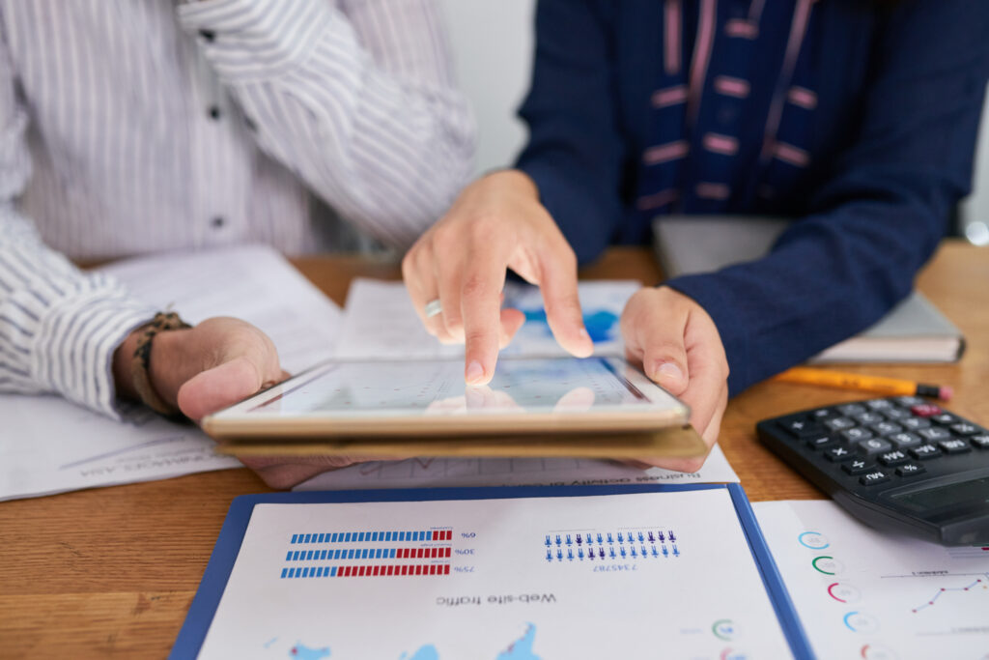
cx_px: 494
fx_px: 962
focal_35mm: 35
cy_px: 330
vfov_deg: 37.9
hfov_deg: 54.4
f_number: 2.8
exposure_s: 1/125
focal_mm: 35
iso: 800
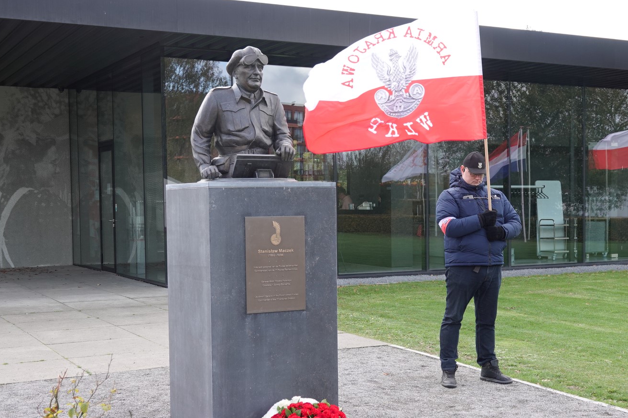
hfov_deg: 37.4
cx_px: 380
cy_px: 257
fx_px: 924
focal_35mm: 53
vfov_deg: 25.5
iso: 100
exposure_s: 1/200
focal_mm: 15.73
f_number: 3.2
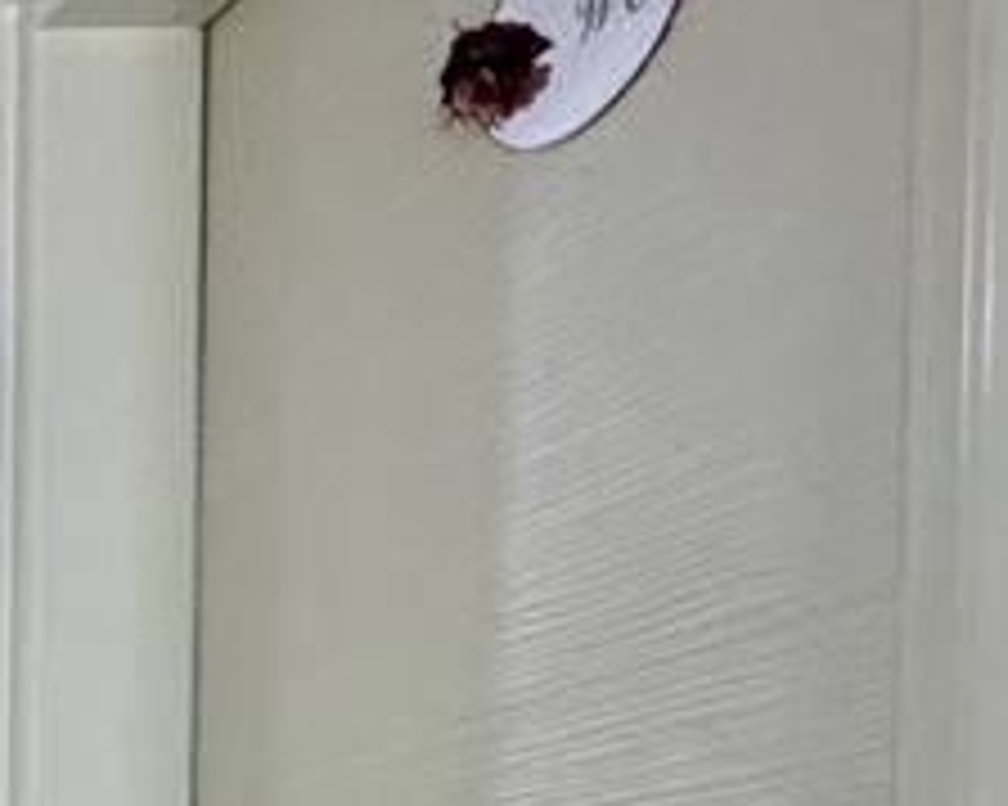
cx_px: -1089
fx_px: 2624
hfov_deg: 16.1
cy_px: 1274
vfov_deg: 15.8
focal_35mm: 88
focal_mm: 2.22
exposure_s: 1/100
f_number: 2.2
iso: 320
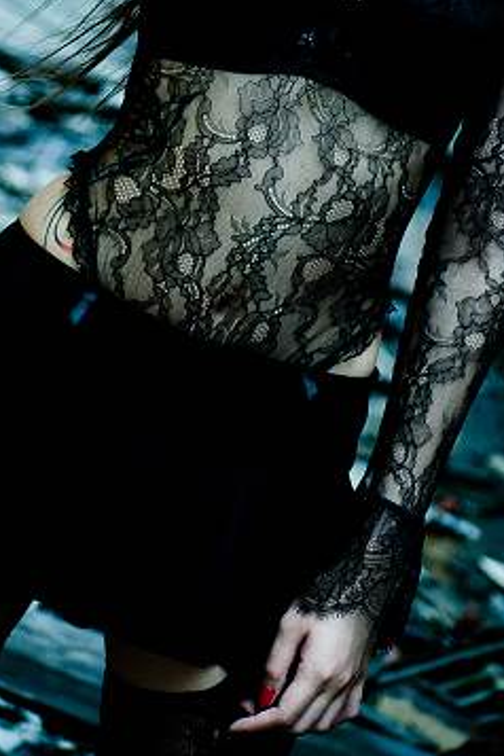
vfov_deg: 8.7
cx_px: 231
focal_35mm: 235
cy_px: 11
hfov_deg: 5.8
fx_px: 4935
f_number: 3.5
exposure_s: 1/1000
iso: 800
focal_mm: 70
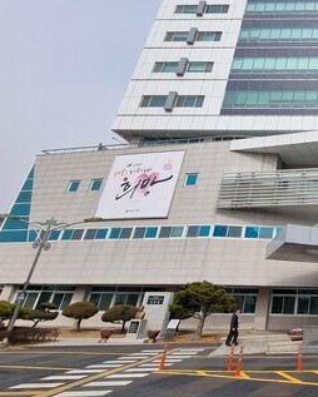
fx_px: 282
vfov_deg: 69.9
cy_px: 170
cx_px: 358
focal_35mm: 24
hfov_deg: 43.7
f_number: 2.2
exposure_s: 1/2072
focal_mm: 2.2
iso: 50
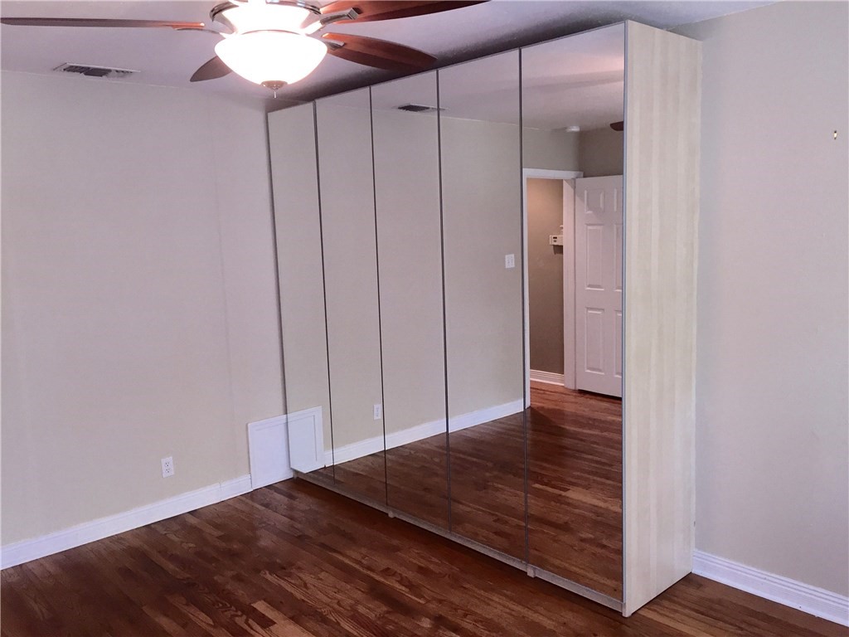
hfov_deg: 61.7
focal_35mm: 29
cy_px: 318
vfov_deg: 48.2
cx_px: 424
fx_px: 711
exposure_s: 1/24
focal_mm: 4.15
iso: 100
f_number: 2.2
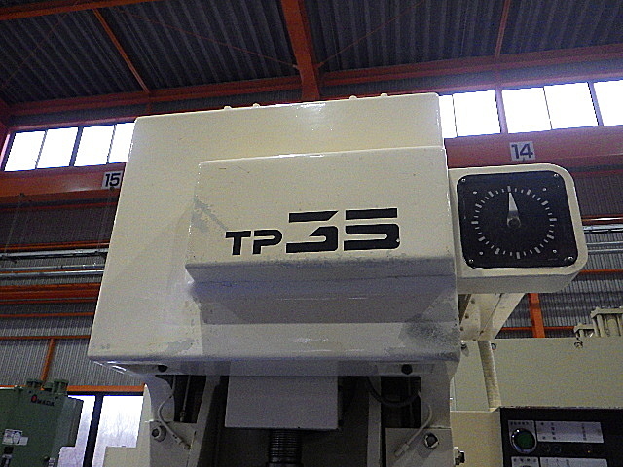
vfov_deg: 49.7
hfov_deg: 63.4
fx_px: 504
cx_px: 312
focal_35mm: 28
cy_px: 234
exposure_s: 1/45
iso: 500
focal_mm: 5
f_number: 3.5
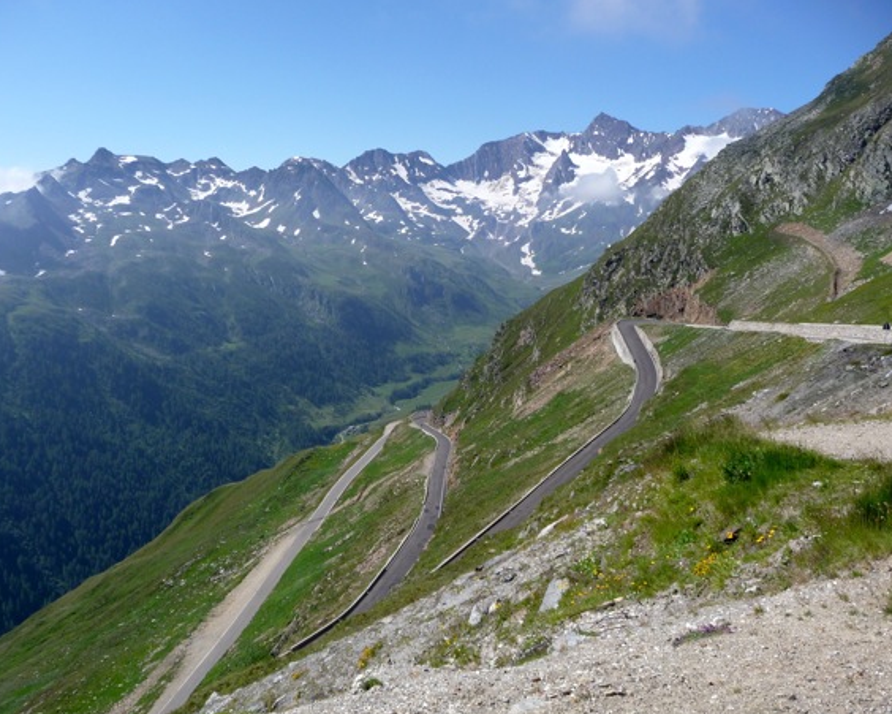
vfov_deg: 47.1
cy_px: 374
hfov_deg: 57.1
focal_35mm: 31
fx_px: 818
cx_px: 419
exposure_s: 1/1000
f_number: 3.3
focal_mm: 4.7
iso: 100
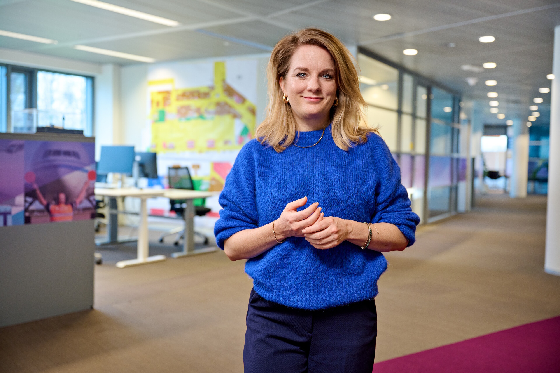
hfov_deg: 48.5
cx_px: 280
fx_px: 622
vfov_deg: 33.4
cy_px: 186
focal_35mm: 40
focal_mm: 40
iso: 500
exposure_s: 1/60
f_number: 2.8
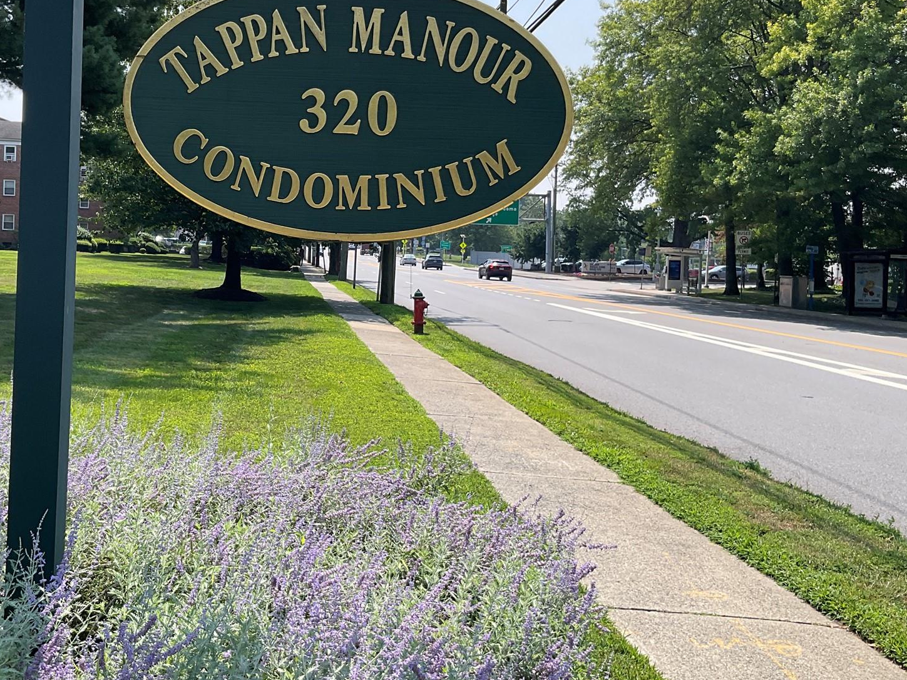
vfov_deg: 35.0
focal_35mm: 41
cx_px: 328
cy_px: 271
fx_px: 1074
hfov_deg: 45.3
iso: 16
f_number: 1.8
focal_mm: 3
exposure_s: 1/1342
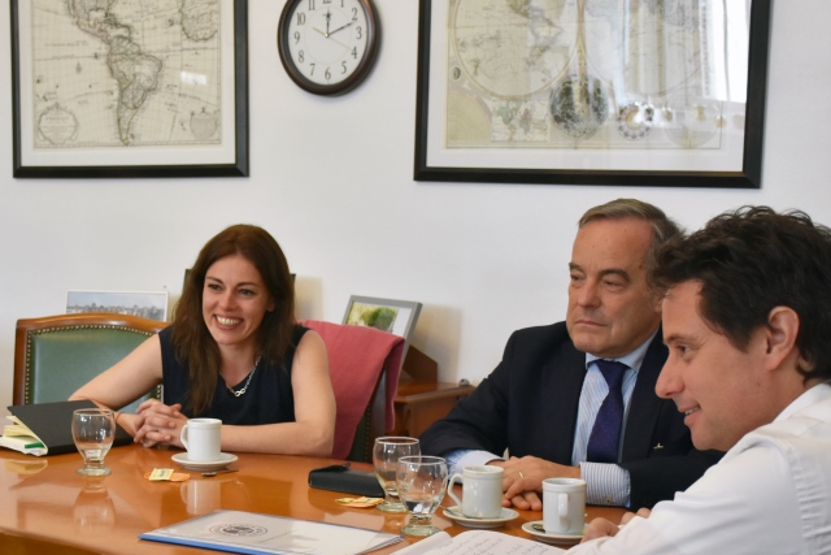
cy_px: 407
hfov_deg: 27.8
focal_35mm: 72
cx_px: 235
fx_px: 1662
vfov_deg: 18.8
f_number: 4
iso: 1100
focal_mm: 30
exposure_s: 1/60
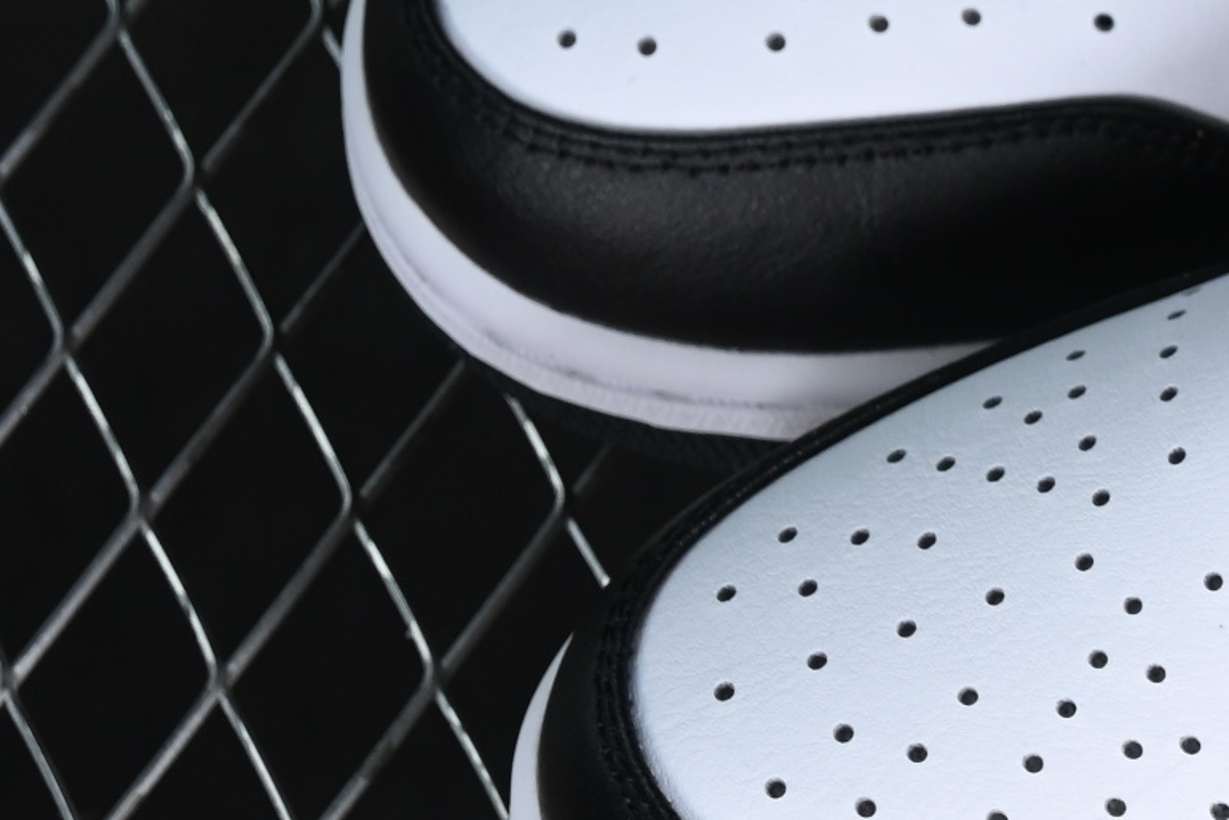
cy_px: -78
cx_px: 1934
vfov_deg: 5.1
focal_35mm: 271
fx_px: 9255
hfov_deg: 7.4
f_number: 6.3
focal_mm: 50
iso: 160
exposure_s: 1/50
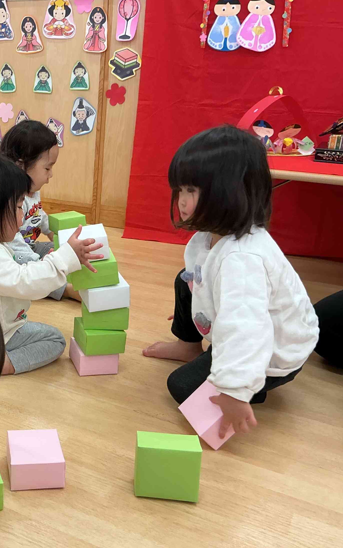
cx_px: 15
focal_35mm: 42
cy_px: 278
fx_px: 628
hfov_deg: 28.9
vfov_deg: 47.2
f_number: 1.8
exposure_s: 1/60
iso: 40
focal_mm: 3
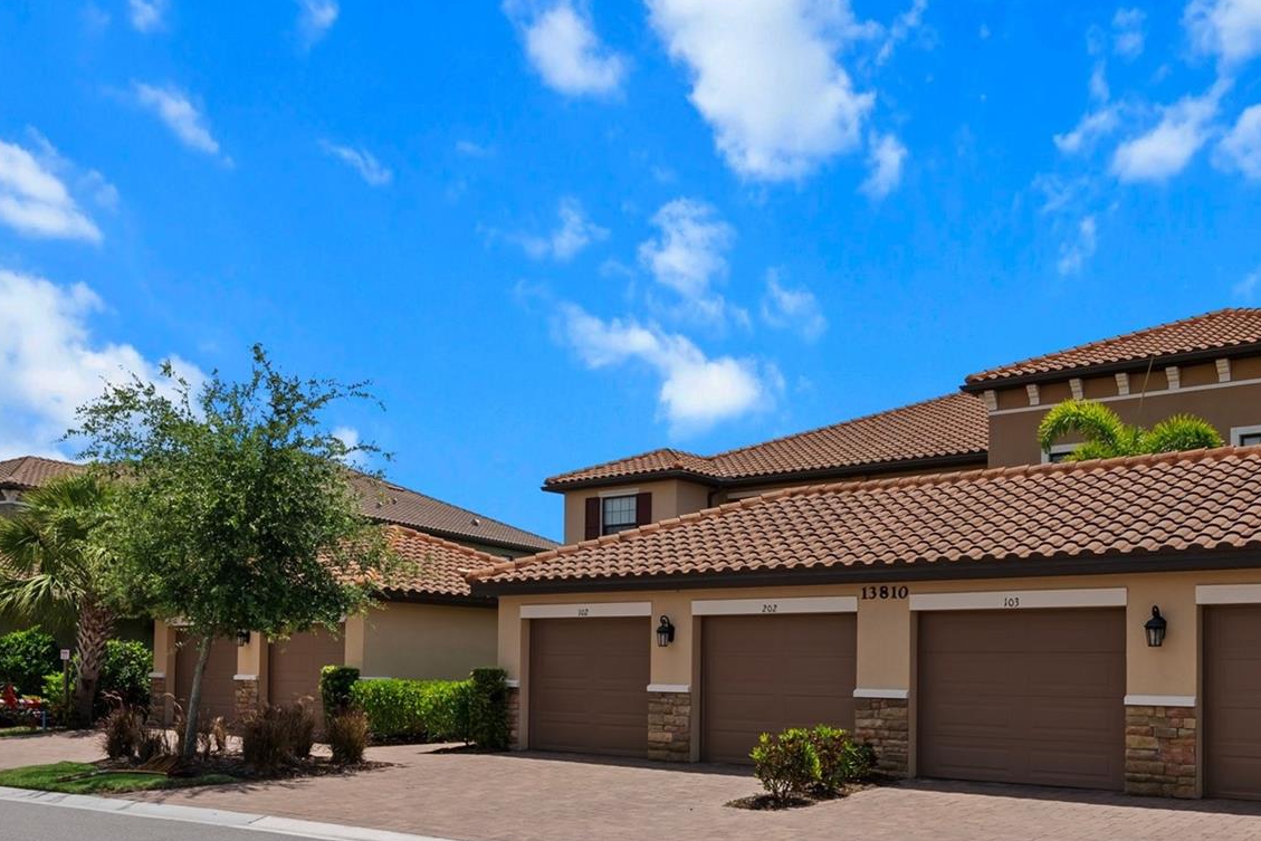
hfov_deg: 55.8
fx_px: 1191
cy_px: 574
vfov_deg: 38.4
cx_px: 666
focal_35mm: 34
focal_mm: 24
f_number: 9
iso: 250
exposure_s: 1/160
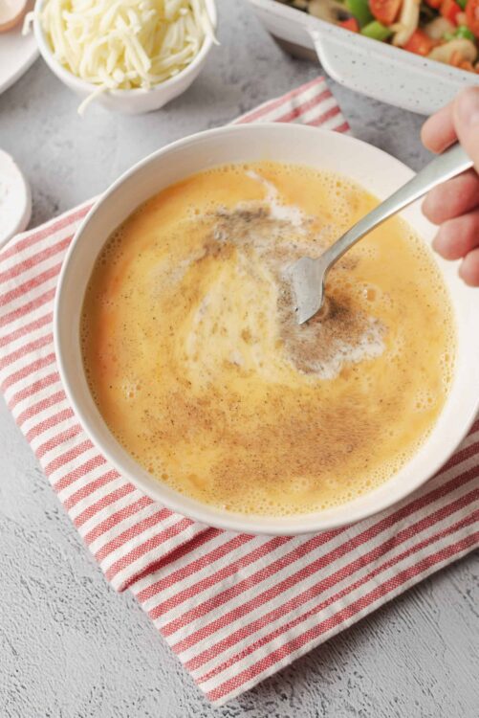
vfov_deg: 39.6
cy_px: 359
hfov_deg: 27.0
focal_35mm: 50
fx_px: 996
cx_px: 240
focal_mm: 50
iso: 125
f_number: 4
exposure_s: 1/8
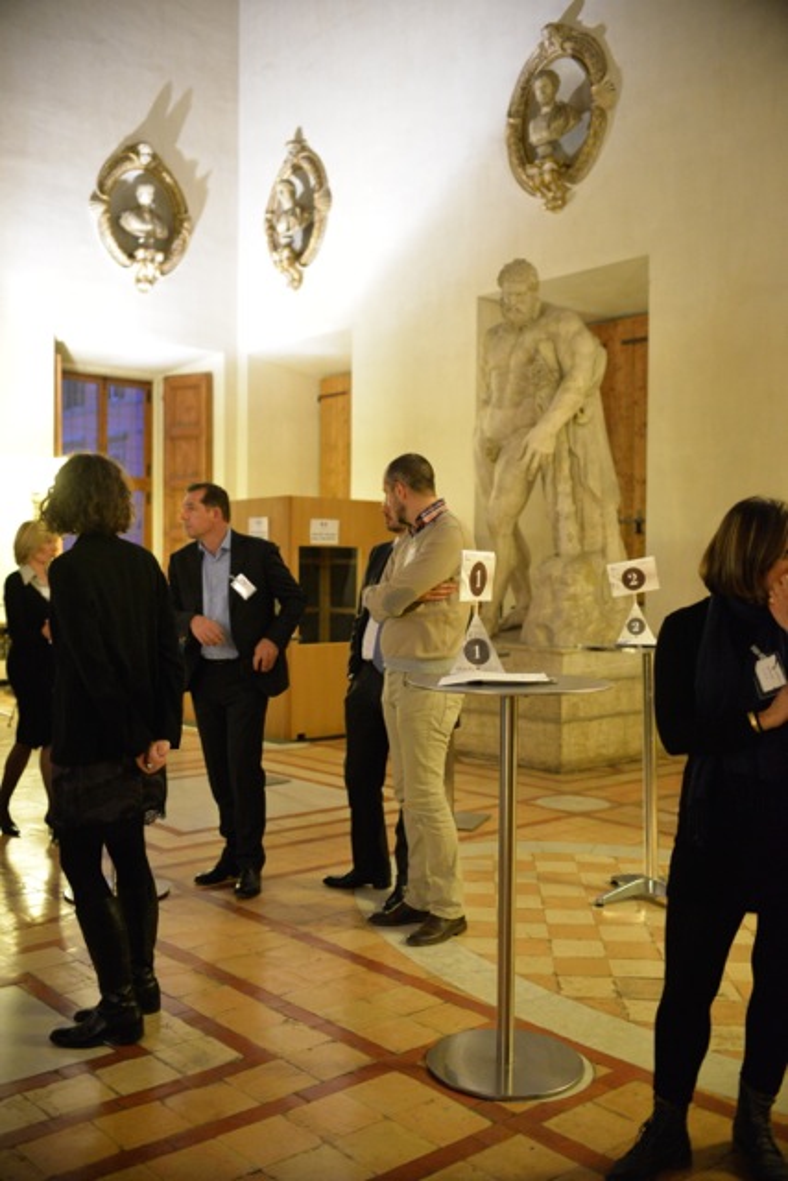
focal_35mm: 35
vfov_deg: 54.4
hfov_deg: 37.9
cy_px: 590
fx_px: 1148
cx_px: 394
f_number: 2.8
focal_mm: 35
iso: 5000
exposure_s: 1/60
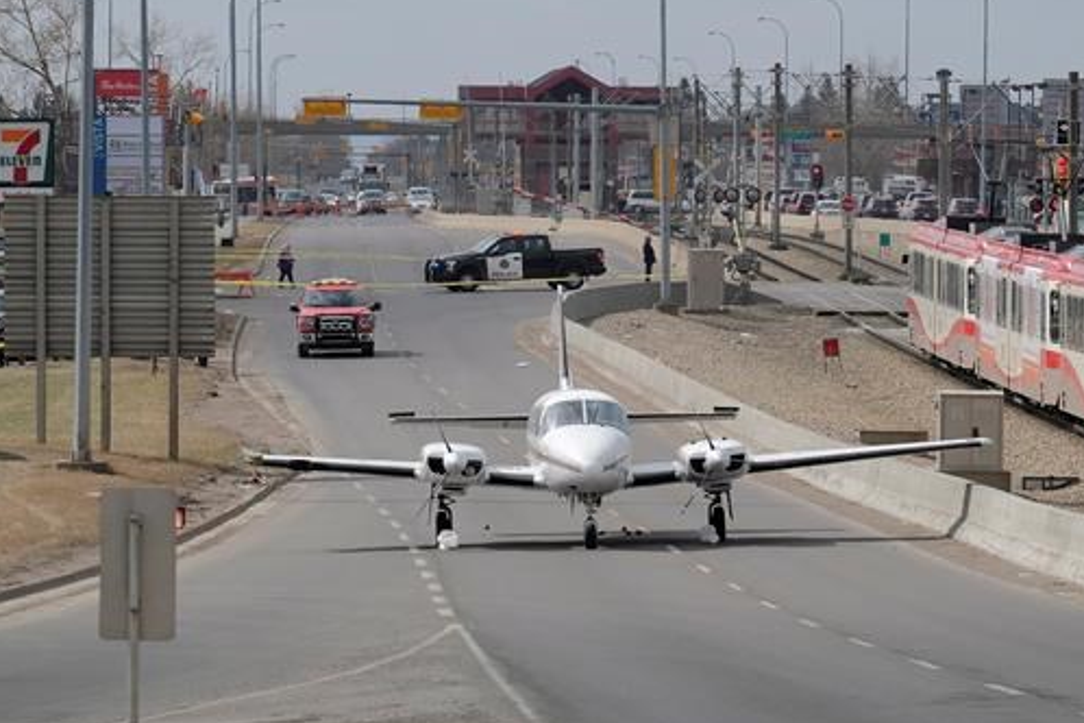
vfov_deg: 4.7
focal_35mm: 291
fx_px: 8762
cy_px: 317
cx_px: 629
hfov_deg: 7.1
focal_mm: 148.5
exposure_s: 1/640
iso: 200
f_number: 8
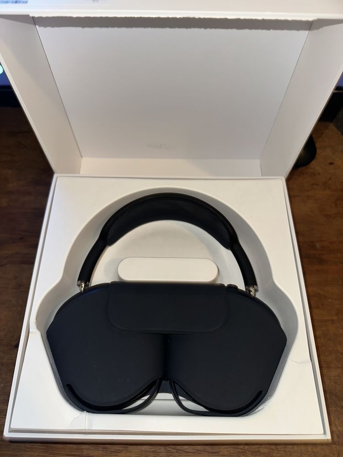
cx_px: 172
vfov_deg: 71.6
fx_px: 317
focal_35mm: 24
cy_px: 228
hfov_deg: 56.8
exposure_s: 1/9
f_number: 1.78
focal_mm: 6.86
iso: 50
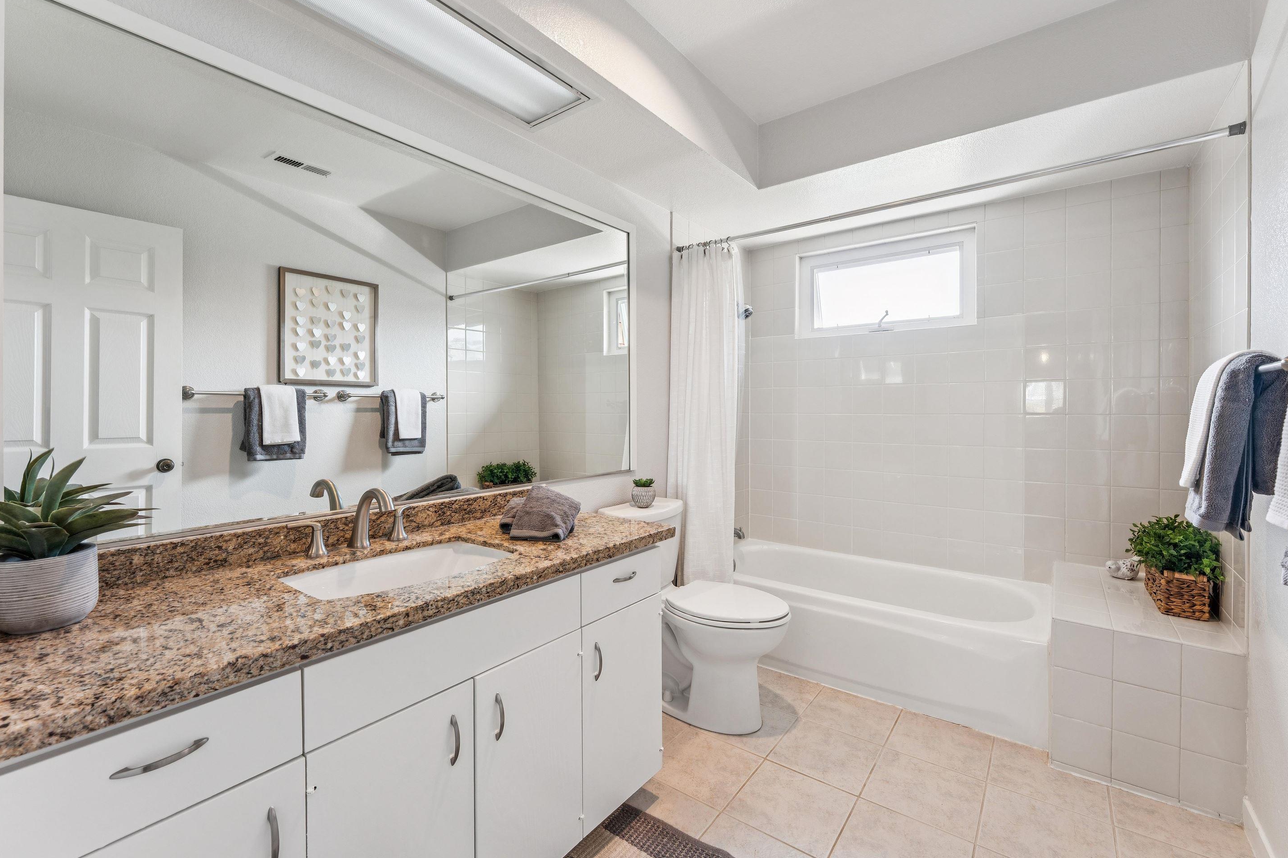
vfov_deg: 77.3
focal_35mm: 15
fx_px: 537
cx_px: 644
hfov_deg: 100.4
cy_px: 413
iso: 100
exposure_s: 1/3.33
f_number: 9
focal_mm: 14
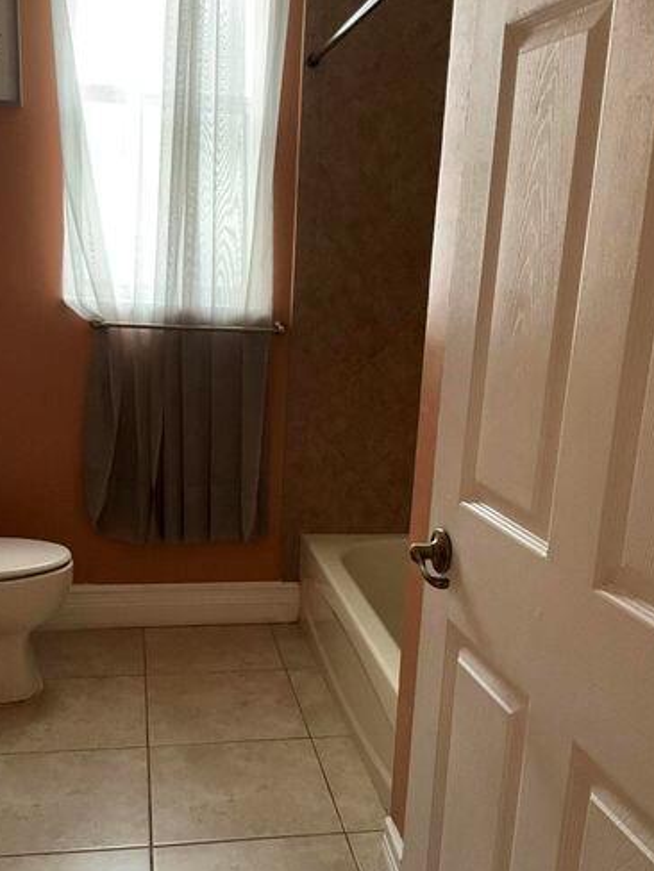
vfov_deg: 48.8
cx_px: 331
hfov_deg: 37.7
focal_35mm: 38
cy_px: 507
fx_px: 957
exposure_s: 1/43
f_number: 1.8
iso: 320
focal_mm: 3
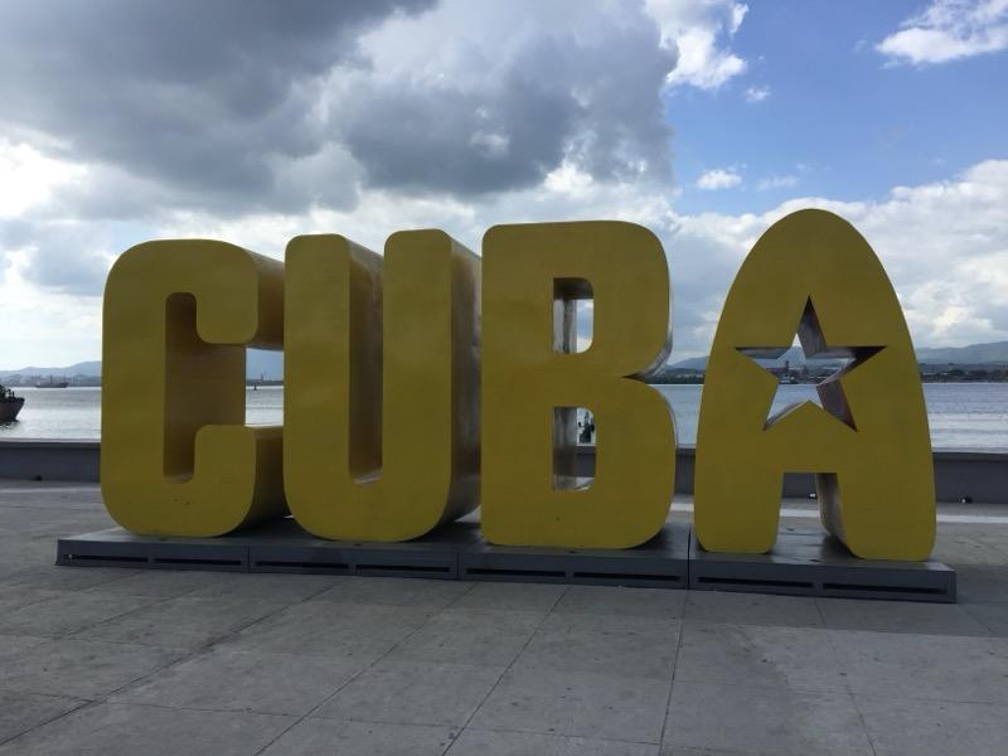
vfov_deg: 48.2
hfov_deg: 61.7
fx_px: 844
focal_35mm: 29
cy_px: 378
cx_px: 504
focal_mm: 4.15
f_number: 2.2
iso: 32
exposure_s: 1/1883
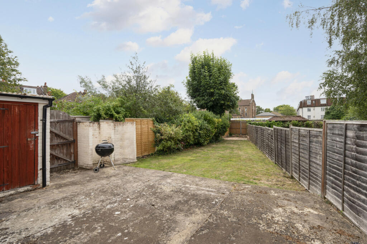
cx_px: 184
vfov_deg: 77.2
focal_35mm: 15
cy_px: 122
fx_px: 153
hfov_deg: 100.4
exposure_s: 1/250
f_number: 8
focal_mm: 15
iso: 200
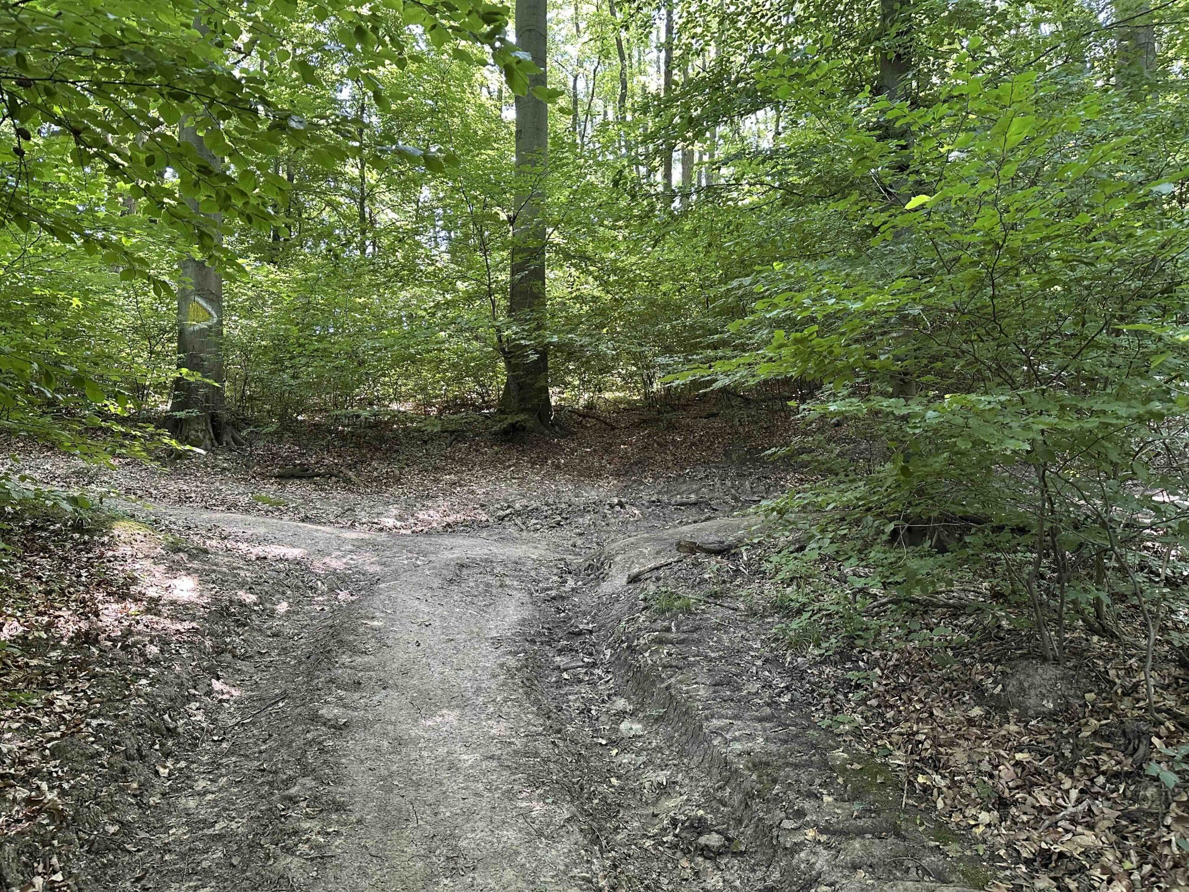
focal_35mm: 24
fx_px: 824
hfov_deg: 71.6
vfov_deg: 56.8
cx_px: 594
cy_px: 446
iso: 250
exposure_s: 1/60
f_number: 1.78
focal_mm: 6.86
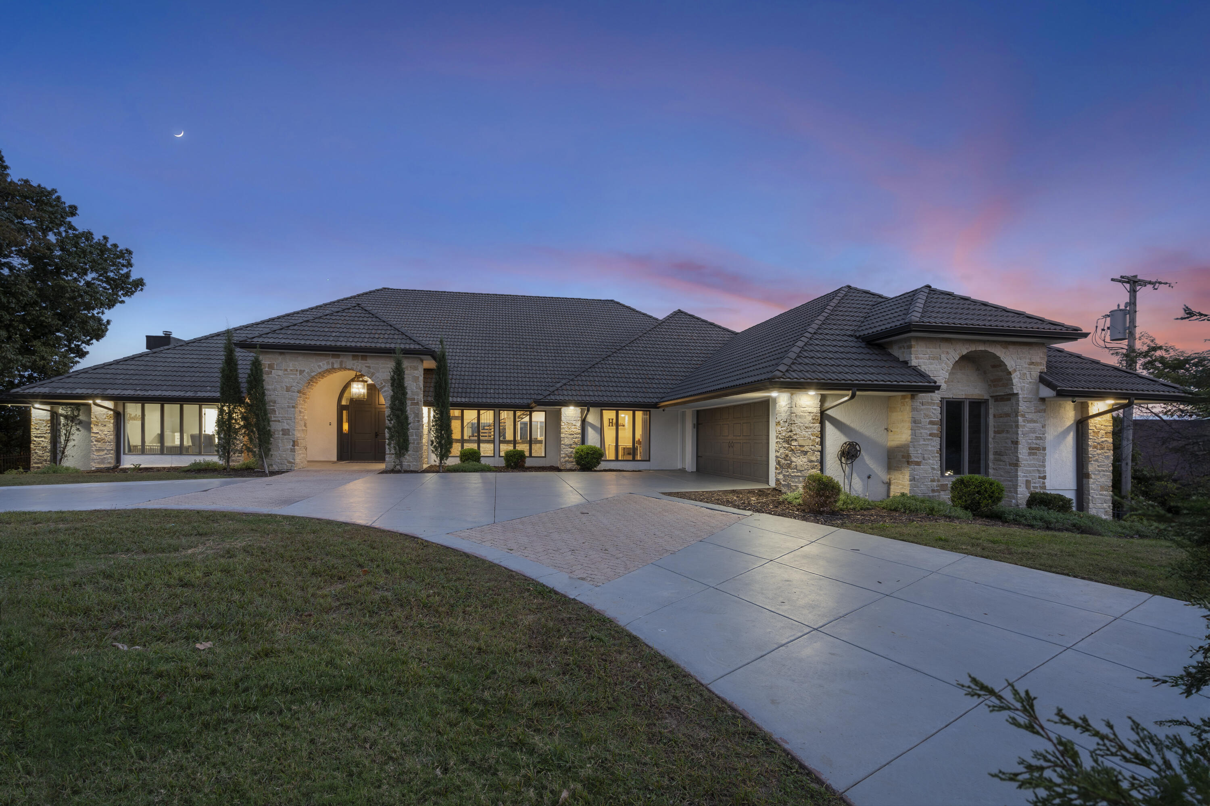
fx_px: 538
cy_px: 403
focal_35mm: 16
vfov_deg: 73.7
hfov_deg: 96.7
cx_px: 605
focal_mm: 16
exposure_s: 1/5
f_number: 9
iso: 320
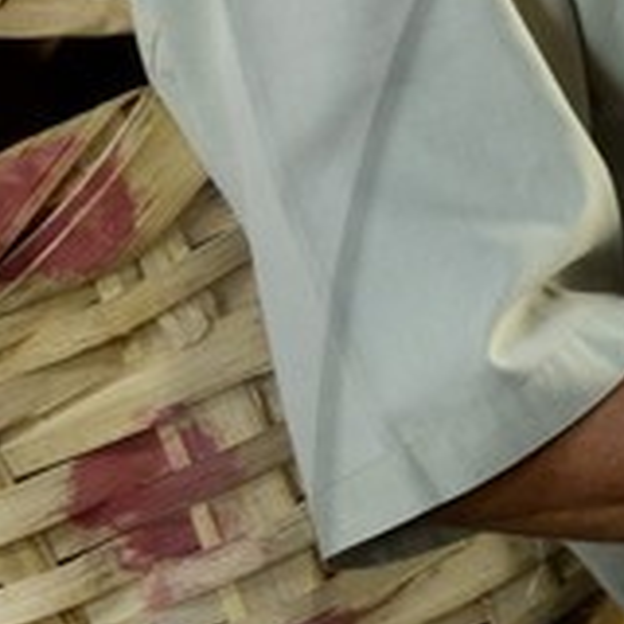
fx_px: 4854
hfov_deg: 6.8
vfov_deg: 7.3
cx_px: 1739
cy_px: 548
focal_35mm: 238
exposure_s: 1/20
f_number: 7.1
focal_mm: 18.5
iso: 400
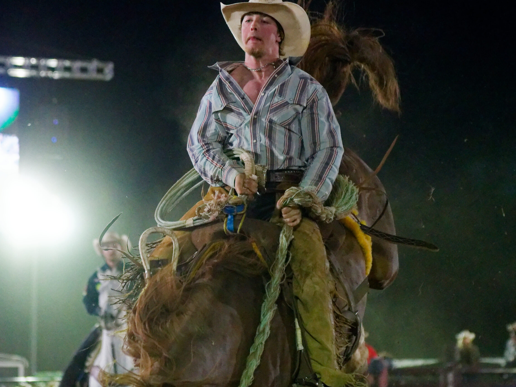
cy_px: 193
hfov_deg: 10.1
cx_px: 272
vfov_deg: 7.6
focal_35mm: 195
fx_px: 2907
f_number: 4
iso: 16000
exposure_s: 1/1000
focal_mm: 120
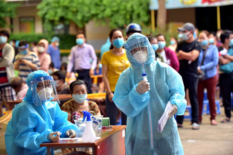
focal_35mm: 125
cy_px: 78
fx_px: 809
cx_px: 116
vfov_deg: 11.0
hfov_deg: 16.4
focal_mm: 125
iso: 1000
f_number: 5
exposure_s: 1/1000
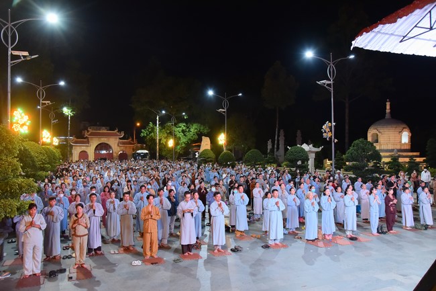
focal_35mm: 30
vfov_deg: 43.6
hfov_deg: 61.9
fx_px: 363
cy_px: 146
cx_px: 218
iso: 2000
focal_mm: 30
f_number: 5
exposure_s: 1/60
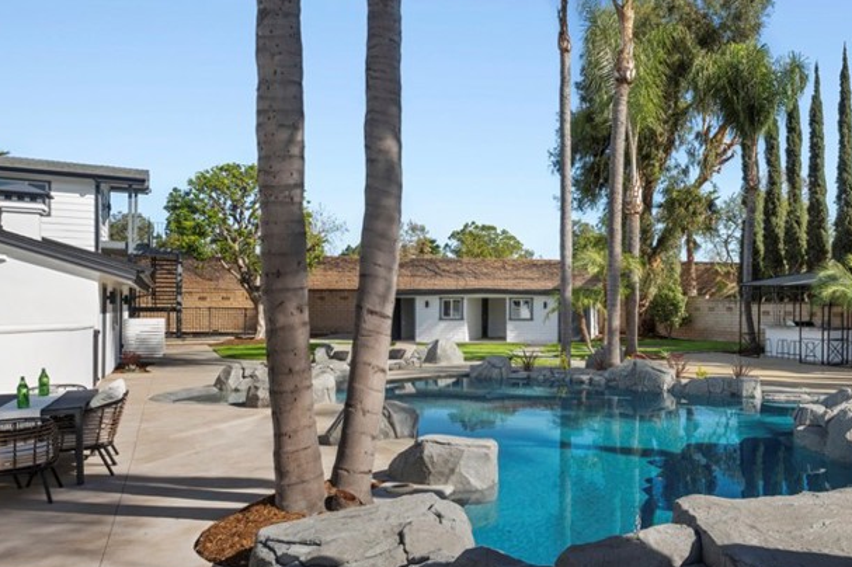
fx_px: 639
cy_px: 321
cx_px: 639
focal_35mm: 27
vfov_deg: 47.8
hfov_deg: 63.5
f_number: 9
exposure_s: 1/40
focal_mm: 16
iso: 100
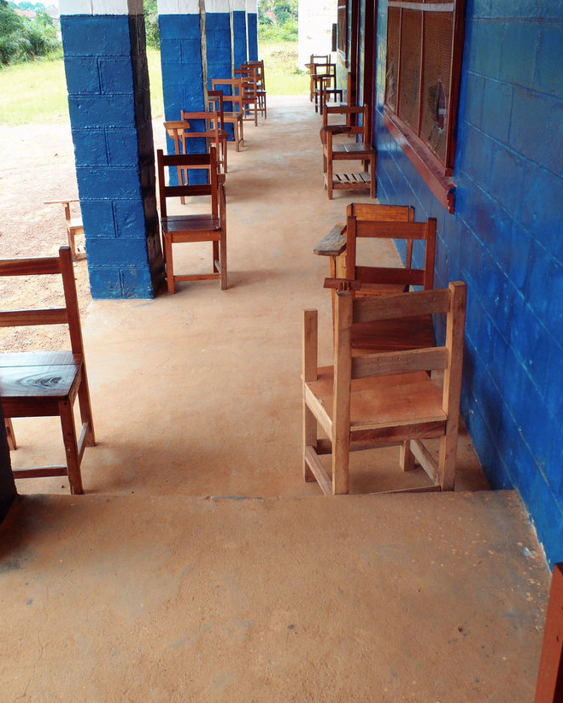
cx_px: 292
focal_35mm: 34
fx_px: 708
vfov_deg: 52.7
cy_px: 313
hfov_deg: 43.4
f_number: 3.9
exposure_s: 1/60
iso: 80
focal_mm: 5
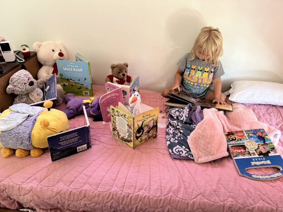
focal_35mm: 26
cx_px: 142
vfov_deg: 53.1
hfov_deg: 67.3
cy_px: 106
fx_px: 213
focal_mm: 5.7
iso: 500
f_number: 1.5
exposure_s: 1/50
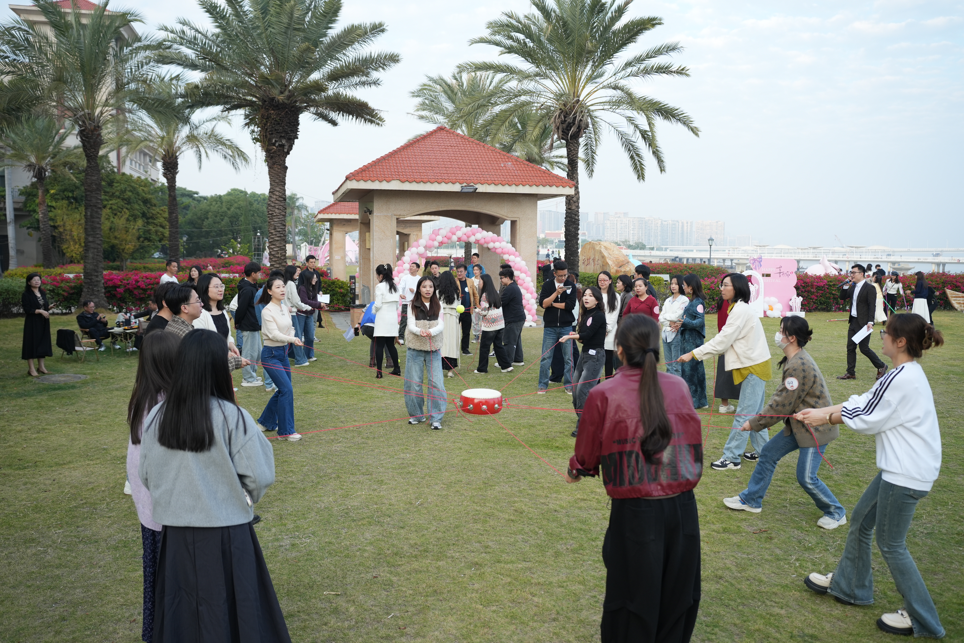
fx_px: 750
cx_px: 482
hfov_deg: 65.5
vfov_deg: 46.4
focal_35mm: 28
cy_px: 322
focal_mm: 28
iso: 250
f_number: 3.2
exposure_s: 1/500
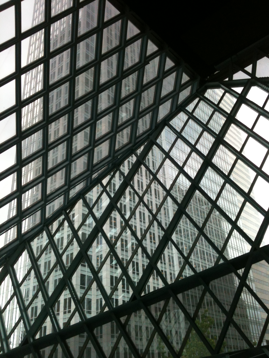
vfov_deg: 52.6
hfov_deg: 40.7
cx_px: 134
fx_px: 363
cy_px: 179
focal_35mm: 35
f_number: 2.8
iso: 100
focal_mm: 3.85
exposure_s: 1/120
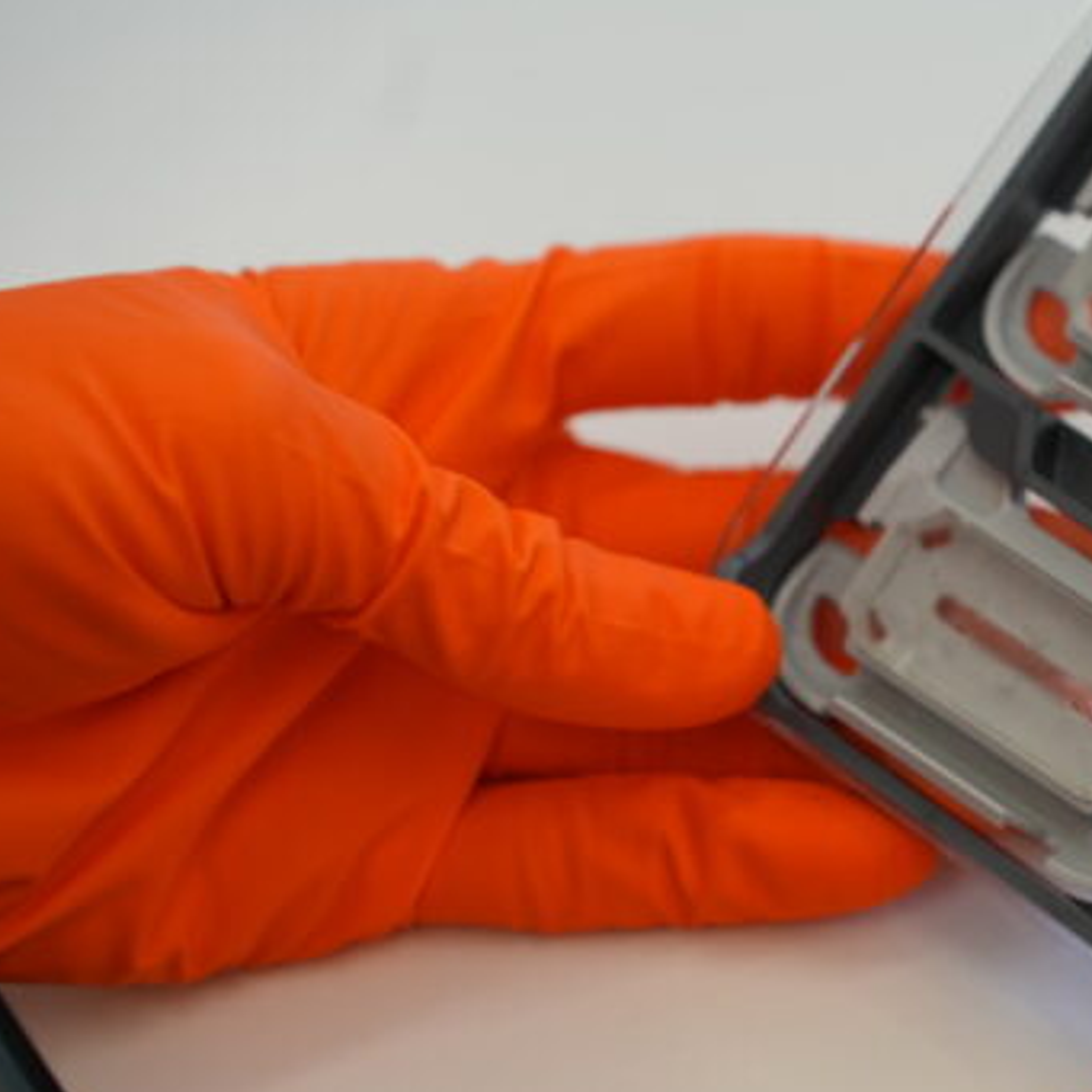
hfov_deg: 13.3
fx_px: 4640
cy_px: 676
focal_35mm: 130
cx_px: 1063
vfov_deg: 13.4
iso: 200
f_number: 4
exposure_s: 1/160
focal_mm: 75
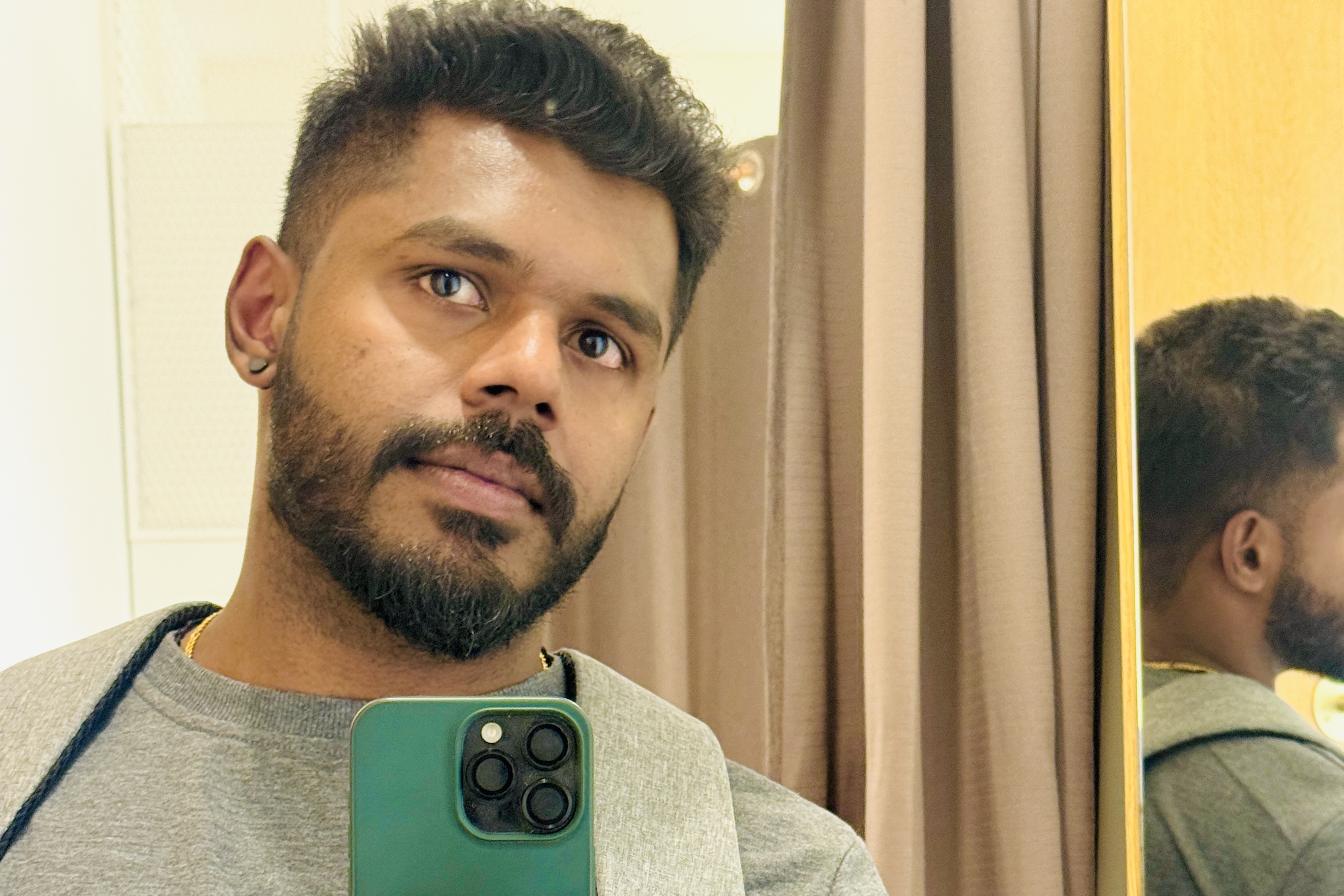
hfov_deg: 30.1
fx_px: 2501
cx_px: 675
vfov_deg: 19.8
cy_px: 866
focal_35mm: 67
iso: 250
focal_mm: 6.76
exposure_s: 1/50
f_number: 1.78
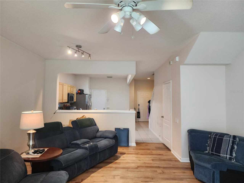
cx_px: 122
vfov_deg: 58.9
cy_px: 92
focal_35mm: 23
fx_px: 162
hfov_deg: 73.9
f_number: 1.8
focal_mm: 6.4
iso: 500
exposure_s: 1/120
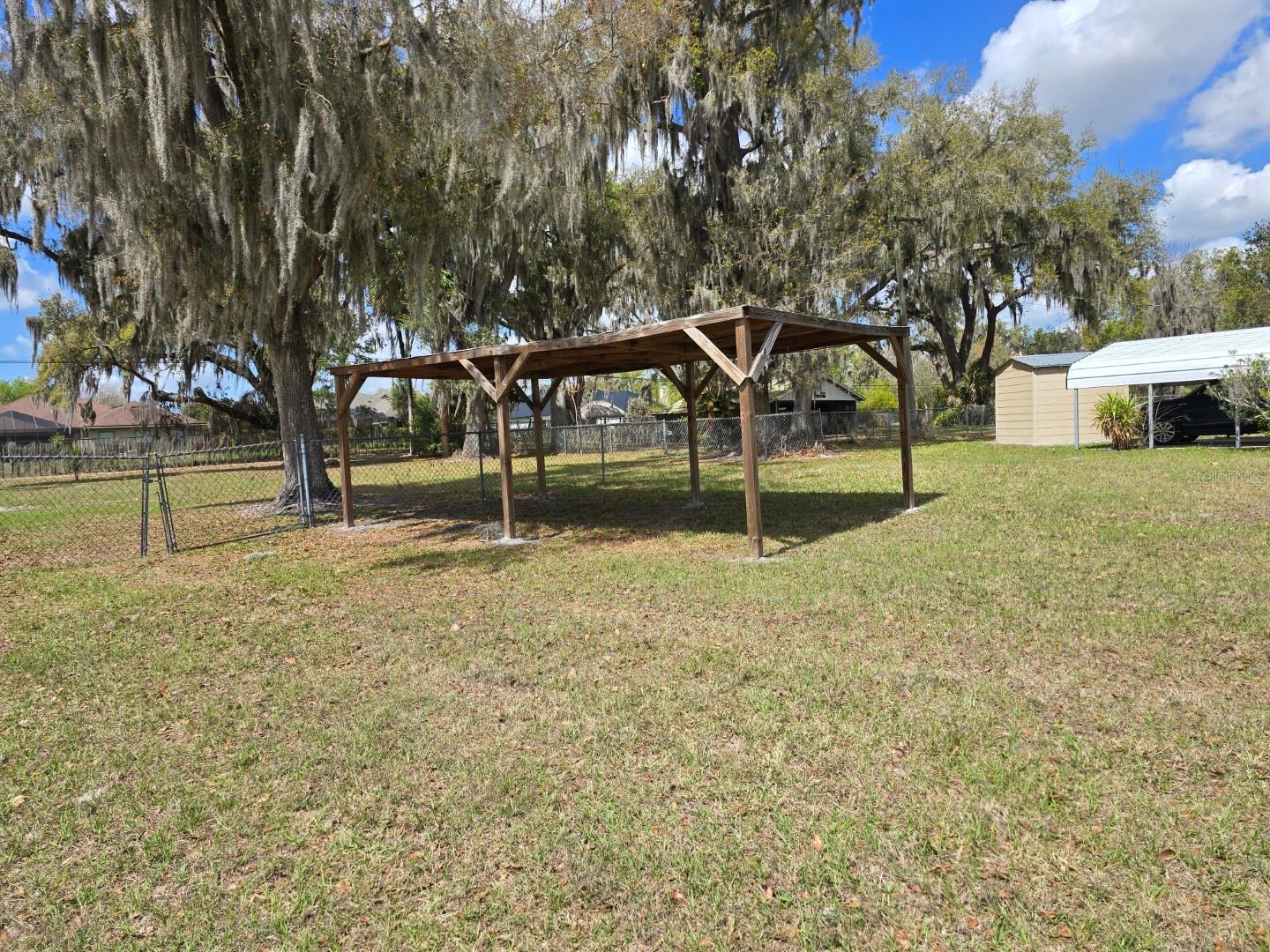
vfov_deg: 58.9
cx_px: 635
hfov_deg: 73.9
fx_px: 844
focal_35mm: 23
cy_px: 476
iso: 12
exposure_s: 1/690
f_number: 1.7
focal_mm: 6.3
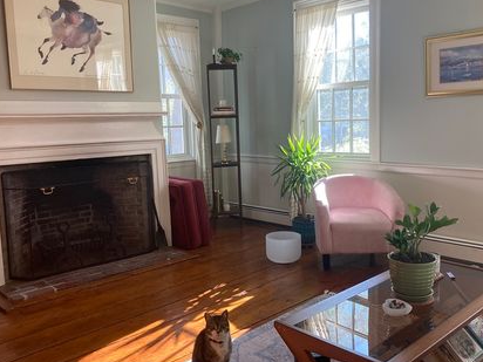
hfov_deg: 53.8
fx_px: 474
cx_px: 271
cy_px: 182
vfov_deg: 41.8
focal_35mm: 34
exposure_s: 1/121
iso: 80
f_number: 1.8
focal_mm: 3.99
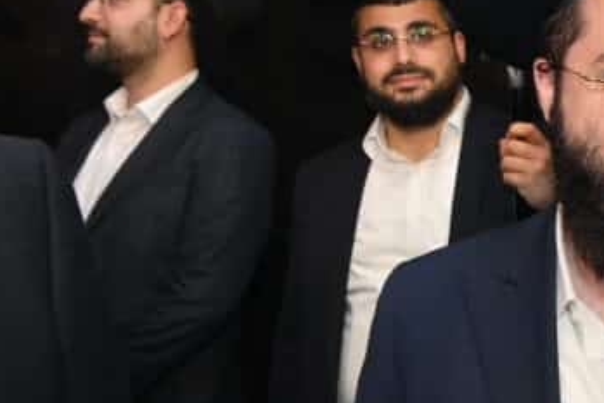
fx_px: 1427
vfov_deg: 16.0
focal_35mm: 85
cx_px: 850
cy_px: 127
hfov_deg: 21.0
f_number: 6.3
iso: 1600
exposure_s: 1/125
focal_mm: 29
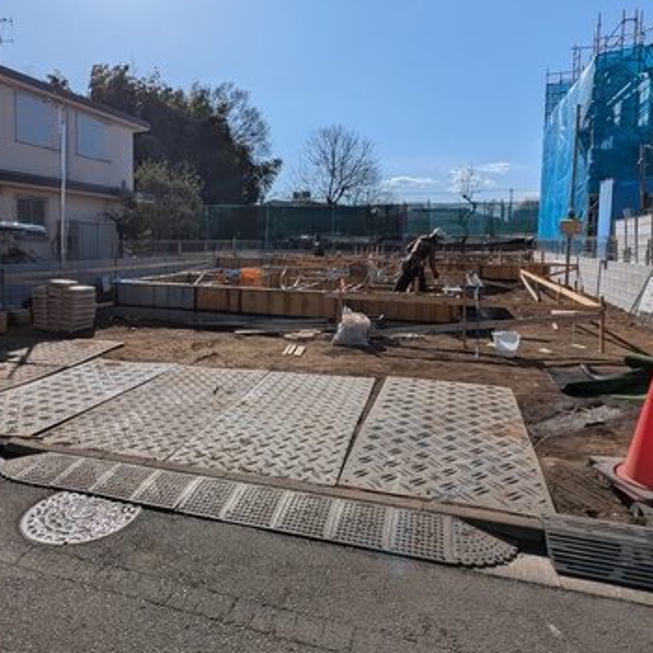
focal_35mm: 21
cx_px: 272
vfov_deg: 71.6
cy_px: 272
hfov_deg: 71.6
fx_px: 448
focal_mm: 1.95
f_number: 2.2
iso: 47
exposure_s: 1/4785
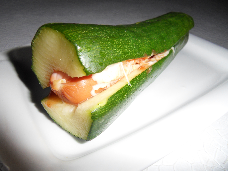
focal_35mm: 24
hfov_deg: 71.6
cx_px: 114
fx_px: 158
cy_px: 86
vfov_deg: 56.8
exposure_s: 1/45
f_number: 7.5
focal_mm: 4.2
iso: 100
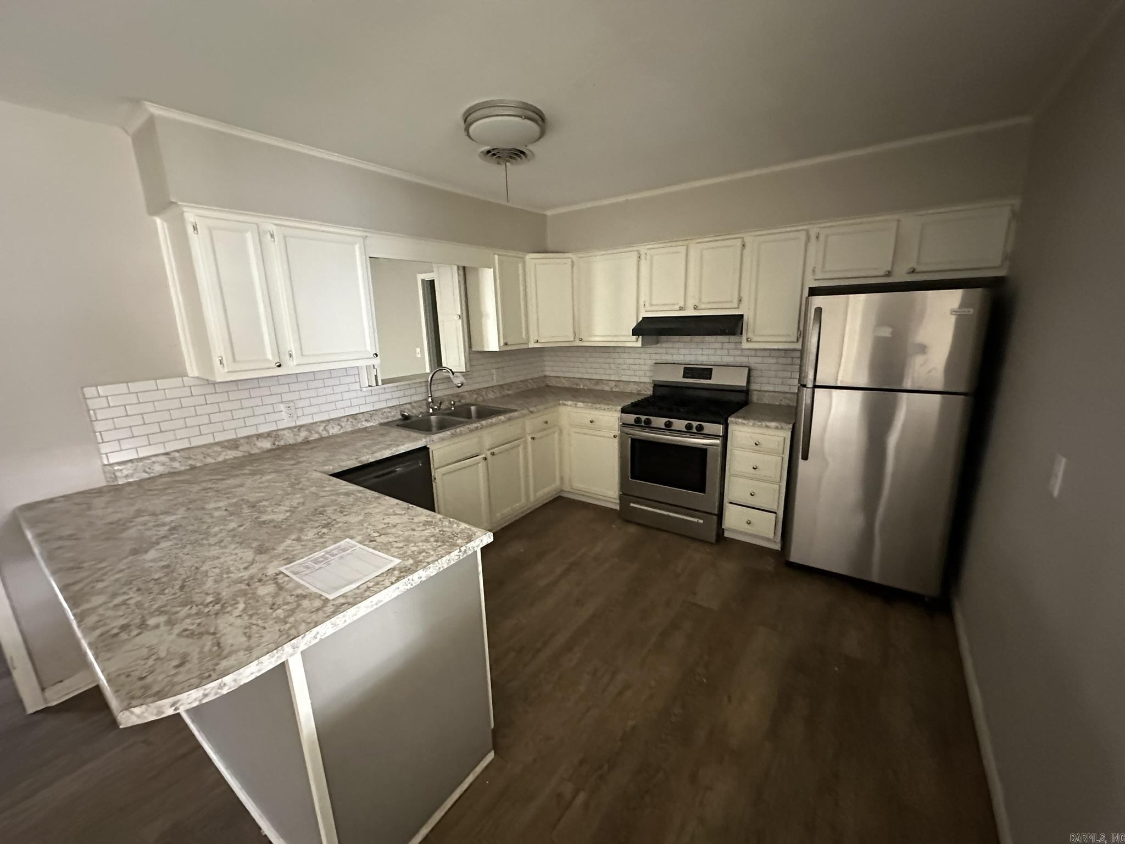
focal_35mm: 14
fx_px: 455
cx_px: 562
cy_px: 422
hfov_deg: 102.1
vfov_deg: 85.7
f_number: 2.2
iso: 1250
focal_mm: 2.22
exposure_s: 1/45
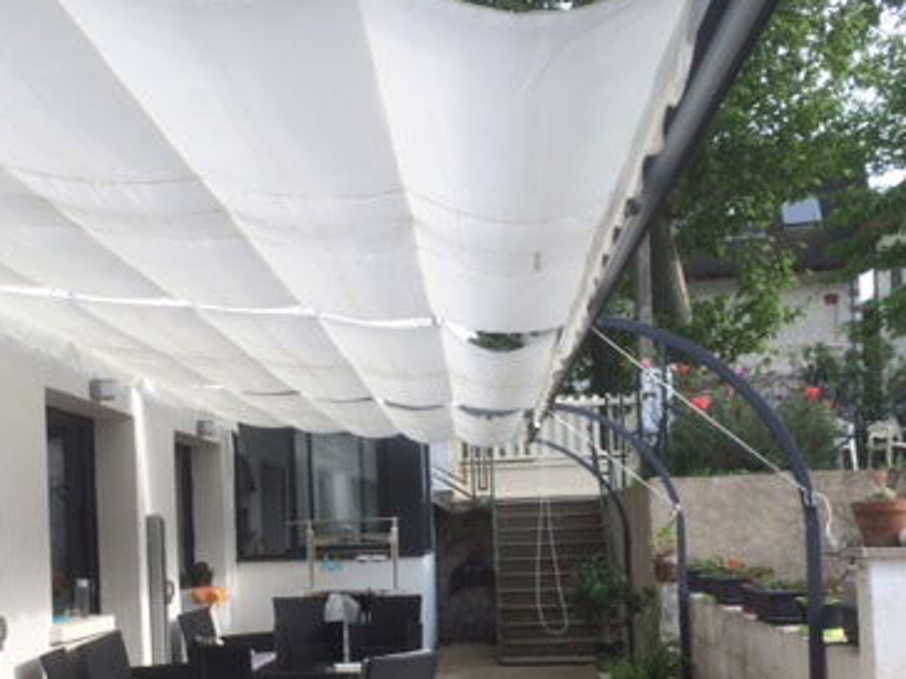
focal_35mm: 51
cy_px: 527
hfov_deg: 36.8
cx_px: 251
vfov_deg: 28.1
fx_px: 1335
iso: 32
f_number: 2.2
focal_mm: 4.15
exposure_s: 1/471
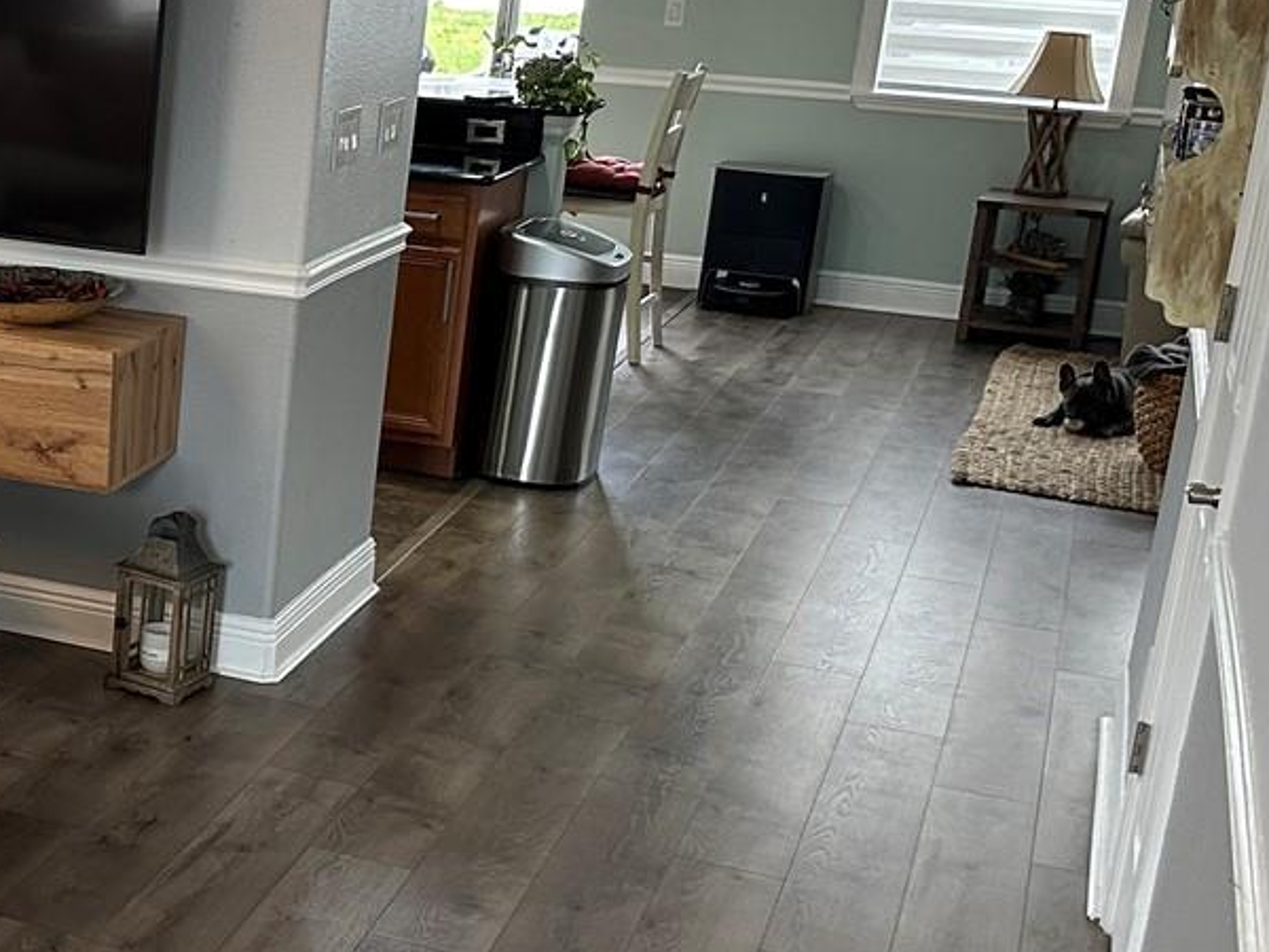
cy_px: 514
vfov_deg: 22.9
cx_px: -63
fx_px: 2346
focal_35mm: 64
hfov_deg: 28.0
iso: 200
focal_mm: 6.86
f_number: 1.78
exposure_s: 1/120
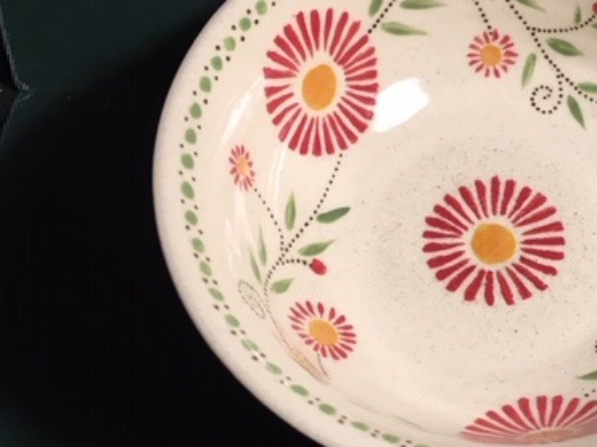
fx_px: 862
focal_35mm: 50
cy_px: 212
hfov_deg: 36.5
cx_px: 504
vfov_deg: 29.1
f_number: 2.2
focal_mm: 4.15
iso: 64
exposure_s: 1/30
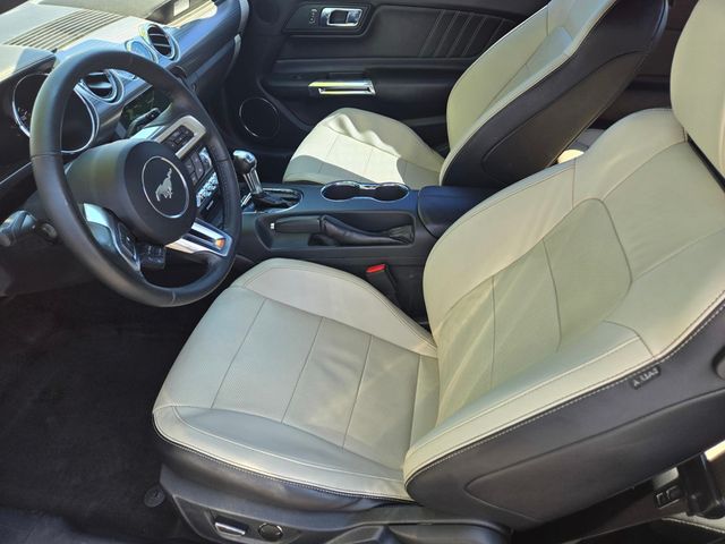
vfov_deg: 58.9
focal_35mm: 23
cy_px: 272
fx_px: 482
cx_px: 362
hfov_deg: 73.9
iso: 64
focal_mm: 5.4
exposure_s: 1/180
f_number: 1.8
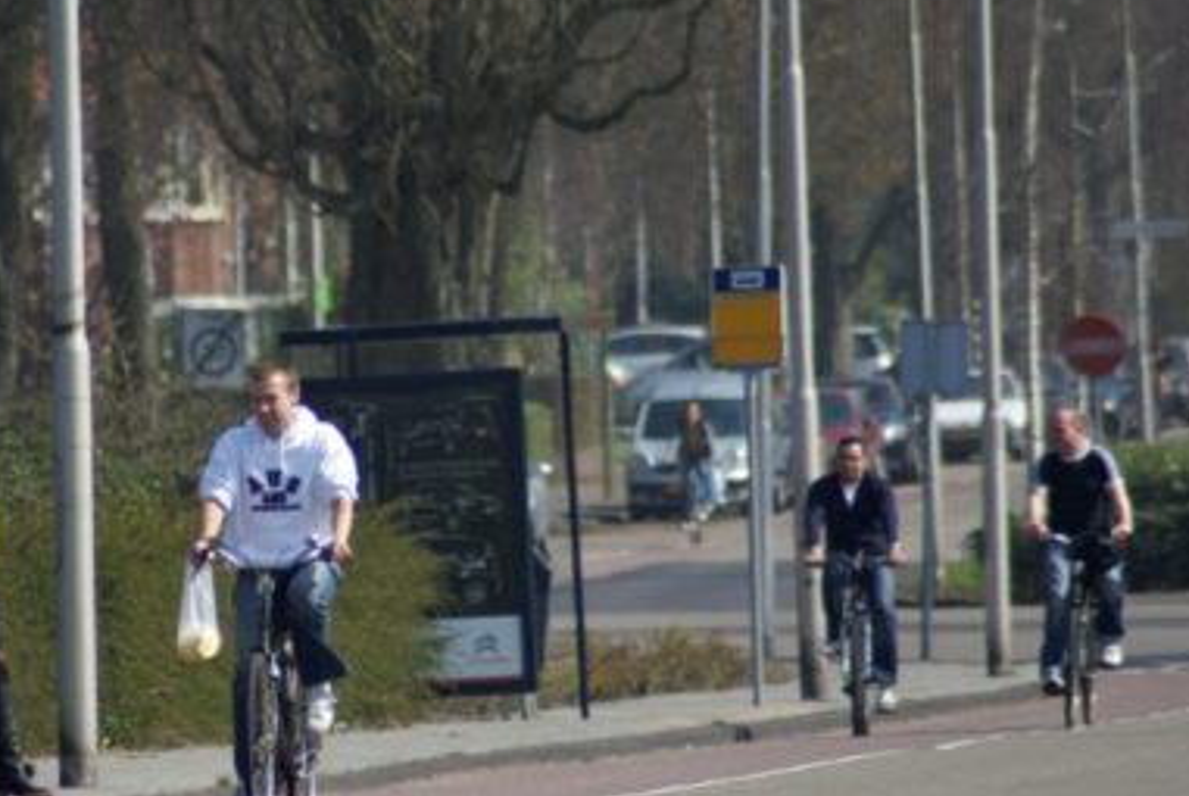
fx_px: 23410
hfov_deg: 2.9
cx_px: 300
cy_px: 476
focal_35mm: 708
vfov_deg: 1.9
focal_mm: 300
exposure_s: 1/500
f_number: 5.6
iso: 100
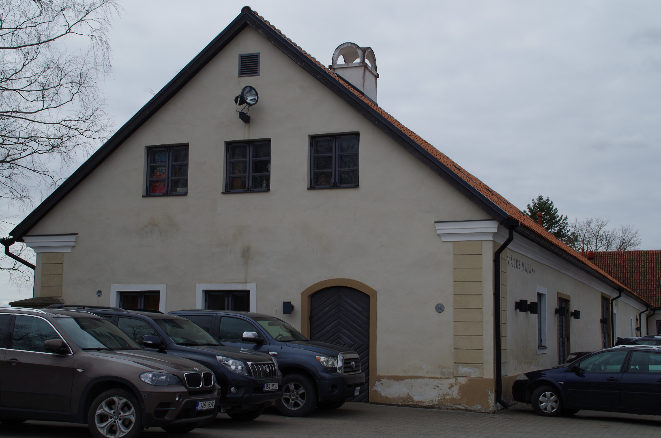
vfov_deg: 27.4
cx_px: 330
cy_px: 219
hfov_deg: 40.4
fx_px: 898
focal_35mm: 49
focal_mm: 33
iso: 100
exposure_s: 1/160
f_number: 14
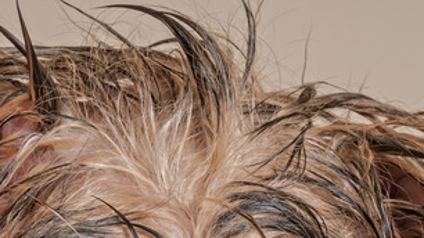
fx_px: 3147
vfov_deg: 4.3
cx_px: 183
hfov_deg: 7.7
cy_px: 343
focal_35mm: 280
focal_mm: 70
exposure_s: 1/200
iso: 100
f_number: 16
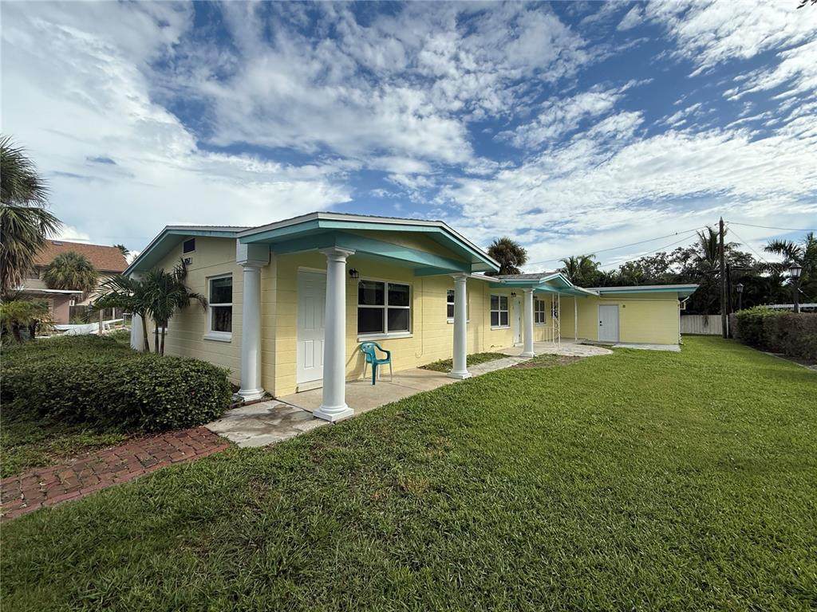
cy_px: 306
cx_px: 408
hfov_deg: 102.1
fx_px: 330
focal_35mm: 14
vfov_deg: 85.7
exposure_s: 1/2717
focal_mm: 2.22
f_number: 2.2
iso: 50
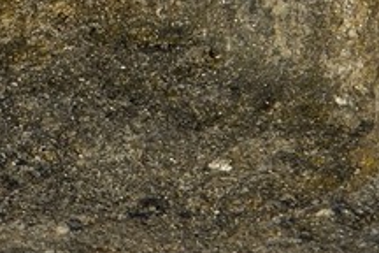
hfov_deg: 6.7
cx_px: -969
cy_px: -501
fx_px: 2726
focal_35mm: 259
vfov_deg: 5.0
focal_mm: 35
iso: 200
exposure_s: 1/200
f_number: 11
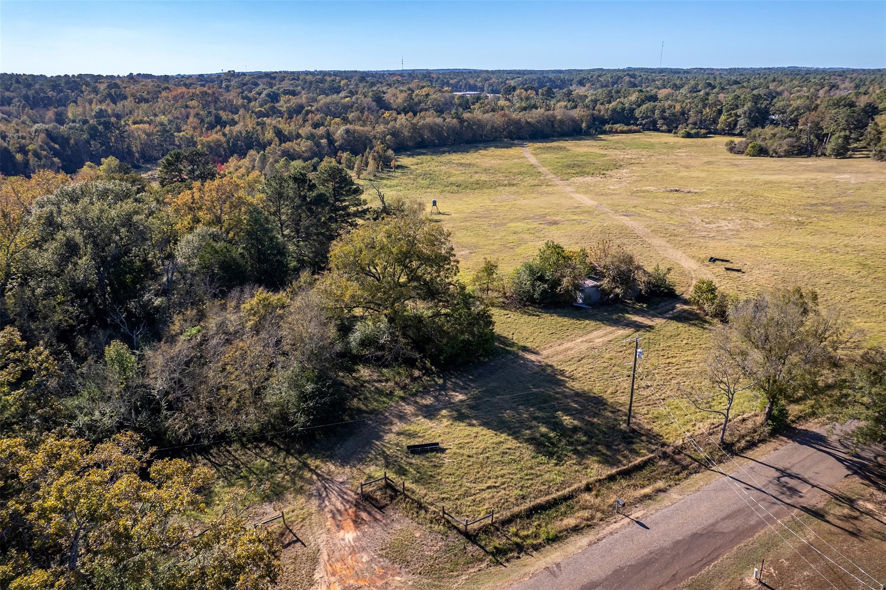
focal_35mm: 22
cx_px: 443
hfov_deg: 78.6
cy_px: 295
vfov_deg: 57.2
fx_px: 541
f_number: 2.8
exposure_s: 1/1600
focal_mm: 8.38
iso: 100
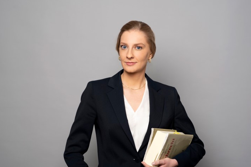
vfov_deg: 15.9
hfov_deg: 23.6
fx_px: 600
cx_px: 126
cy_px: 84
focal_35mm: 86
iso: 125
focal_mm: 85
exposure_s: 1/125
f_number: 5
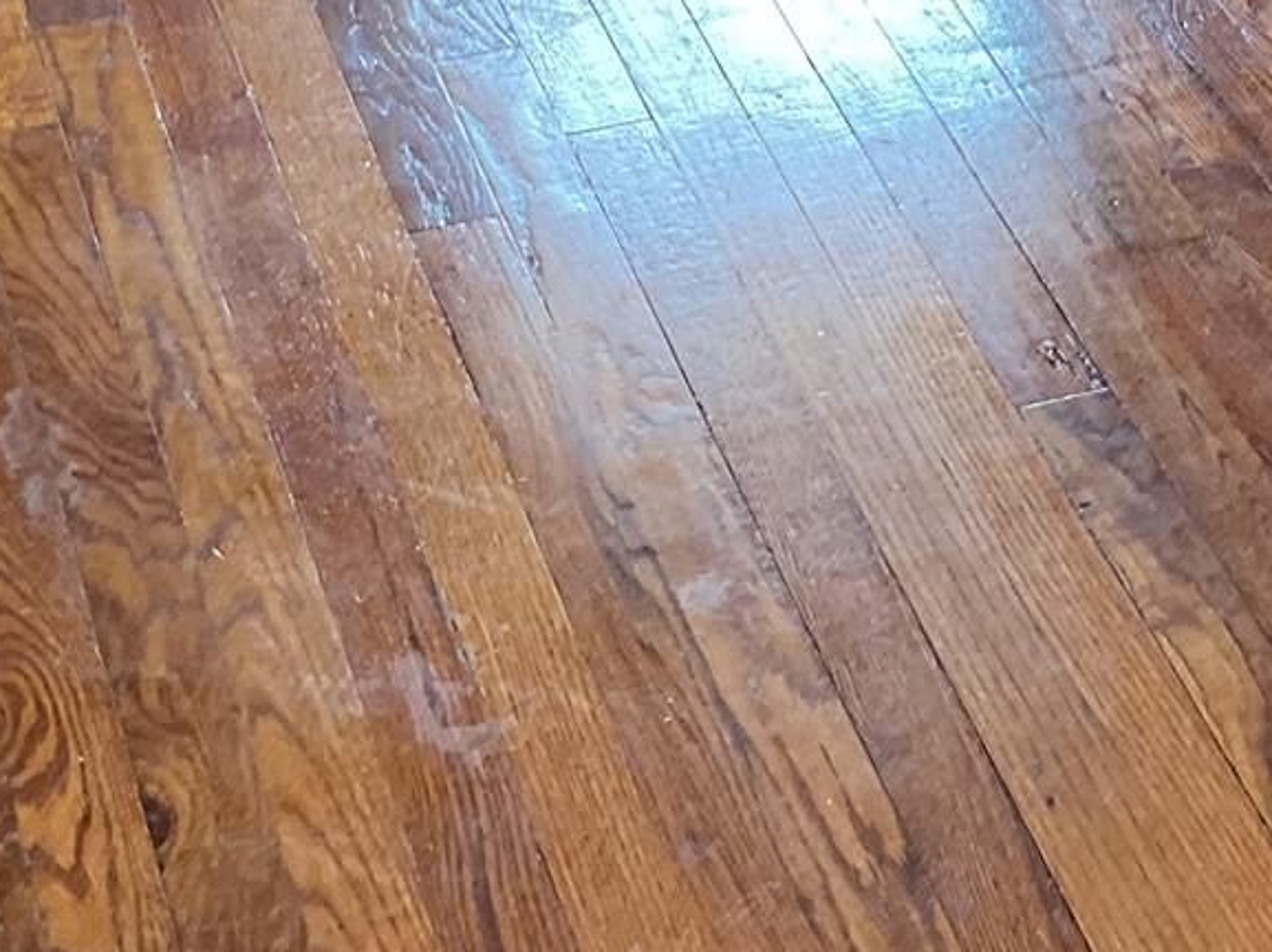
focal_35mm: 103
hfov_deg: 18.3
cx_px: 1417
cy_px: 159
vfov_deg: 14.3
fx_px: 3782
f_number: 1.8
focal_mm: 3
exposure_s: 1/60
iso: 80
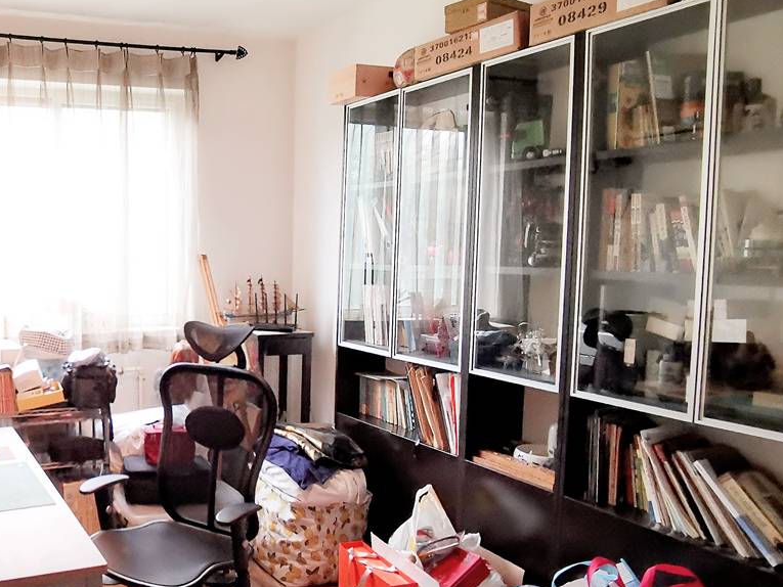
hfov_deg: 52.6
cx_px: 140
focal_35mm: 32
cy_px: 317
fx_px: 724
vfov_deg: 44.1
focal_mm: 2.26
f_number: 2.2
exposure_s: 1/25
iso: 640
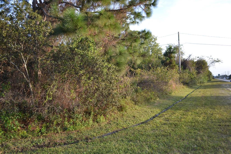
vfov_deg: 43.6
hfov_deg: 61.9
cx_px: 116
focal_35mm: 30
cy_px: 77
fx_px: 192
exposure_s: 1/200
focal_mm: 20
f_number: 4
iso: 100
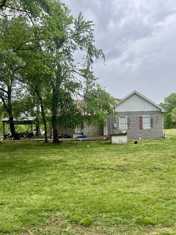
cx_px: 78
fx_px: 231
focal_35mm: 34
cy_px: 146
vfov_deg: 53.4
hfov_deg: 41.7
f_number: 1.5
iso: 50
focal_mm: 5.7
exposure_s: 1/1838
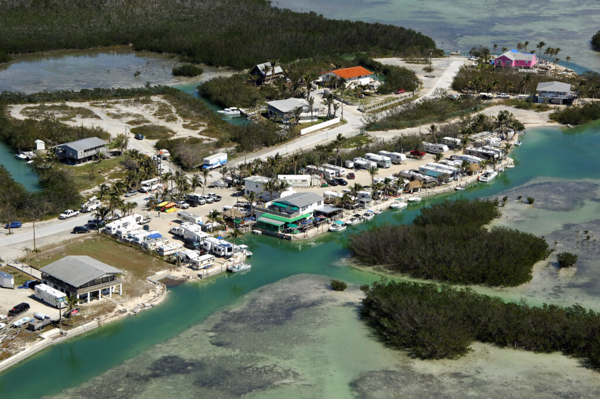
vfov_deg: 16.5
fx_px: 1373
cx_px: 300
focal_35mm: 82
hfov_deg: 24.6
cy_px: 200
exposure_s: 1/1000
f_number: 9
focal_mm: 55
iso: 400
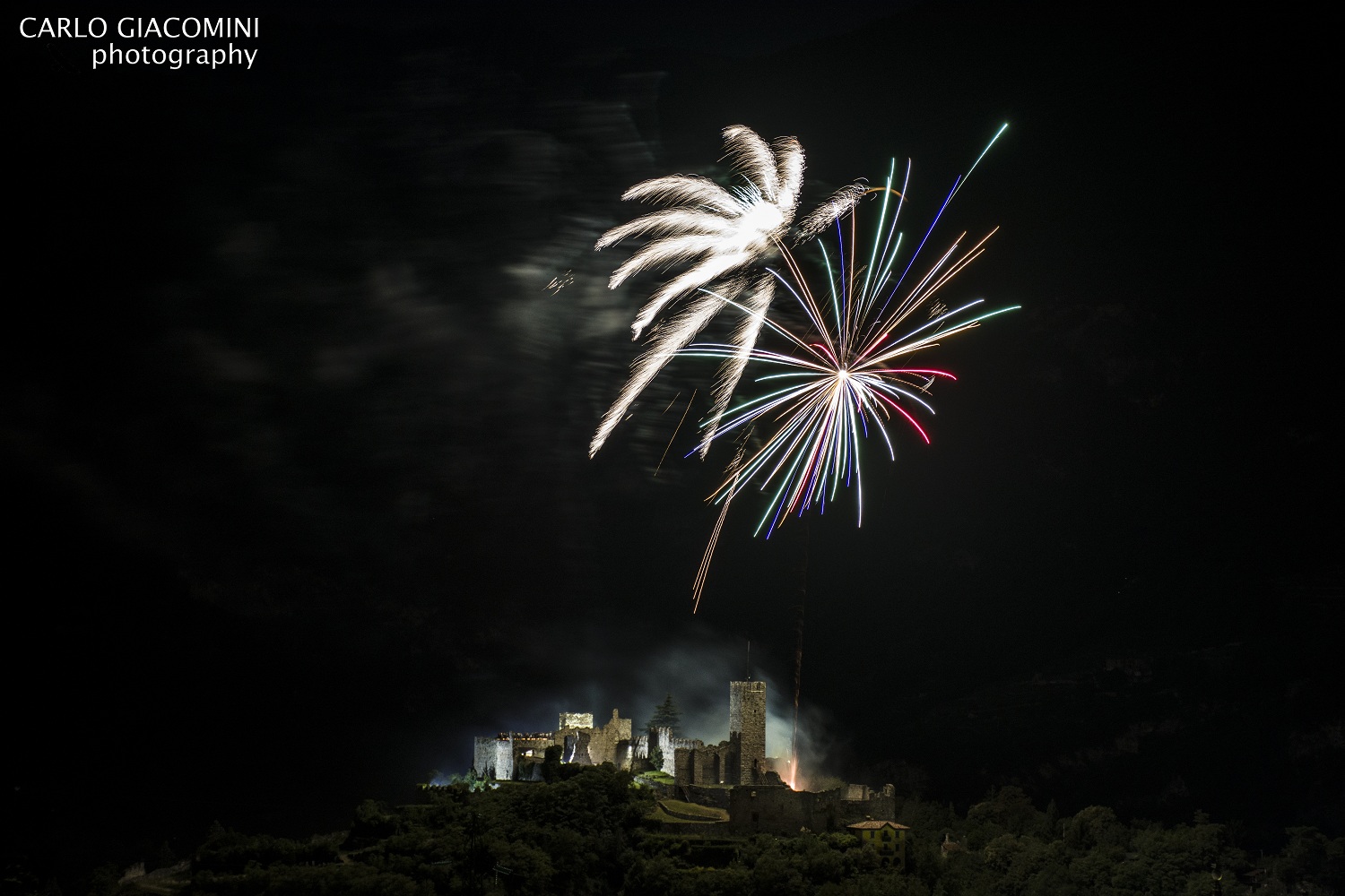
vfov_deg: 15.2
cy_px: 448
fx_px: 3362
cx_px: 672
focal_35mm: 90
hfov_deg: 22.6
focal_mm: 60
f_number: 7.1
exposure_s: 2
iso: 200
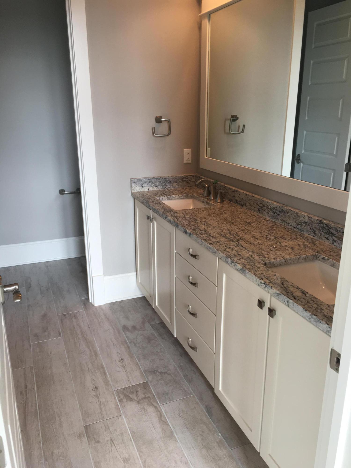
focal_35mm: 29
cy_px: 234
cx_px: 176
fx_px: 392
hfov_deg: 48.2
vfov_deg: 61.7
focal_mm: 4.15
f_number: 2.2
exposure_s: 1/60
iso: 32
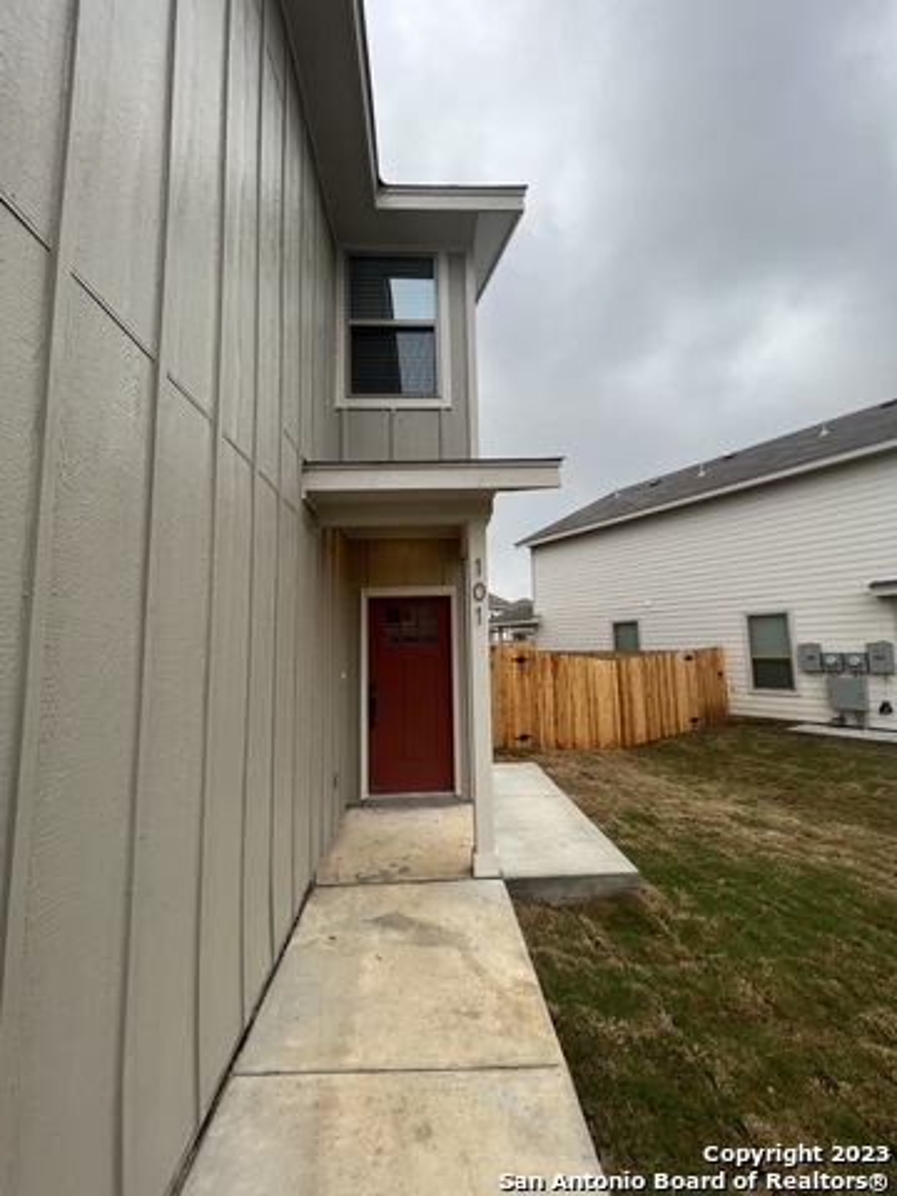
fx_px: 449
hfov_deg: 89.9
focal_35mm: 13
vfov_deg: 106.2
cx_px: 448
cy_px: 598
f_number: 1.8
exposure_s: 1/141
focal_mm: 1.57
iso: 32
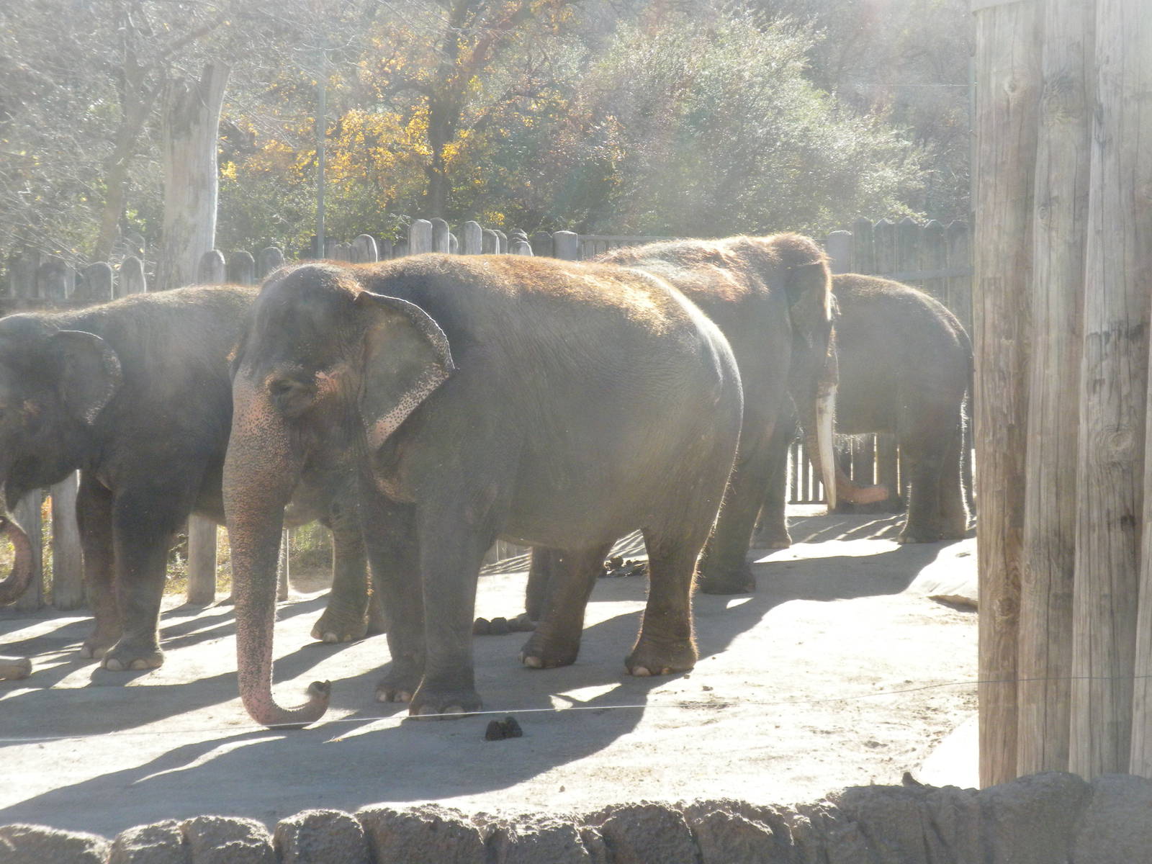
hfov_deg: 27.0
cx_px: 576
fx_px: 2396
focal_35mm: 72
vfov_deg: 20.4
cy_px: 432
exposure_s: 1/500
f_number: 5
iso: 244
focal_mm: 12.7
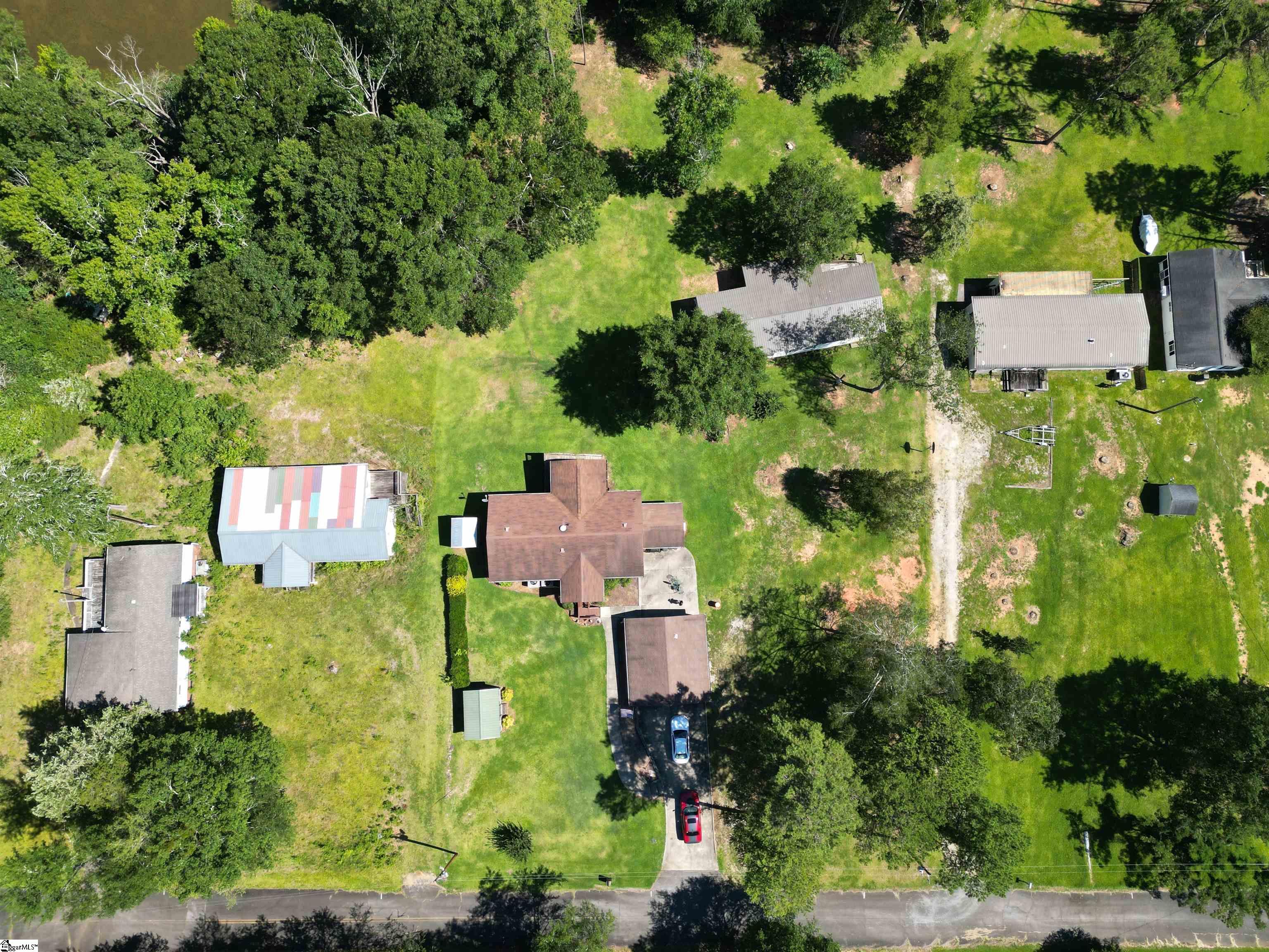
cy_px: 476
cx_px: 634
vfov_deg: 56.8
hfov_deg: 71.6
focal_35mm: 24
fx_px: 880
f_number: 1.7
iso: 100
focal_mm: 6.72
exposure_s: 1/1500
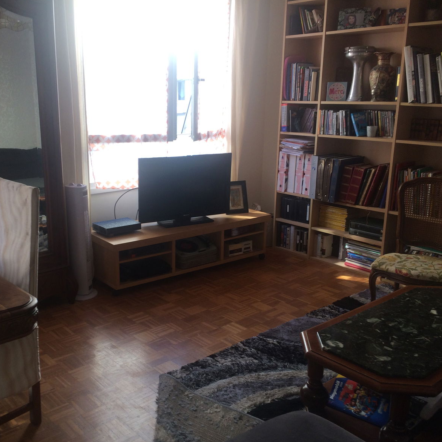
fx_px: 506
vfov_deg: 47.2
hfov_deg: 47.0
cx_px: 177
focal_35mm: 35
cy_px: 221
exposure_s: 1/50
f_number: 2.2
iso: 50
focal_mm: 4.15
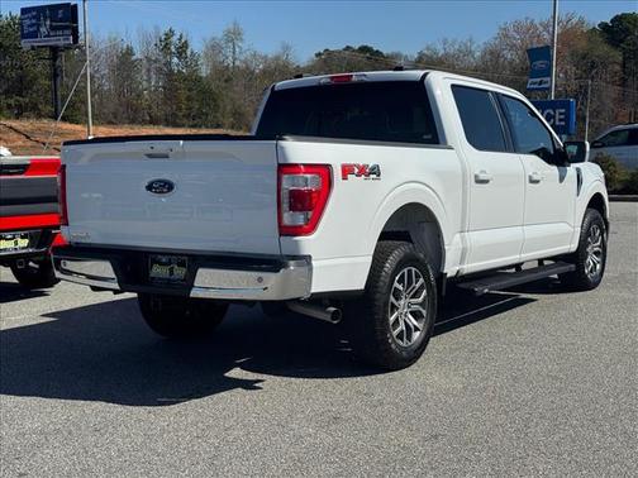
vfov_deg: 30.3
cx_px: 319
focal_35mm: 48
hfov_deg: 39.7
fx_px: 885
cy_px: 239
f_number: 1.78
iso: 64
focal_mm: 6.76
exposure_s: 1/7937
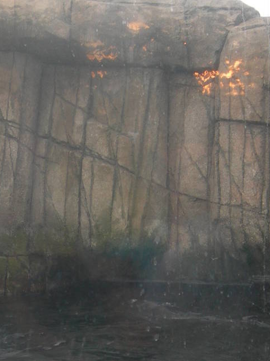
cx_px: 8
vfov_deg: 20.5
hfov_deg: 15.3
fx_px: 988
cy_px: 279
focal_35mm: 95
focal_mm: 7.8
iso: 53
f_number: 2.8
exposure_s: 1/30
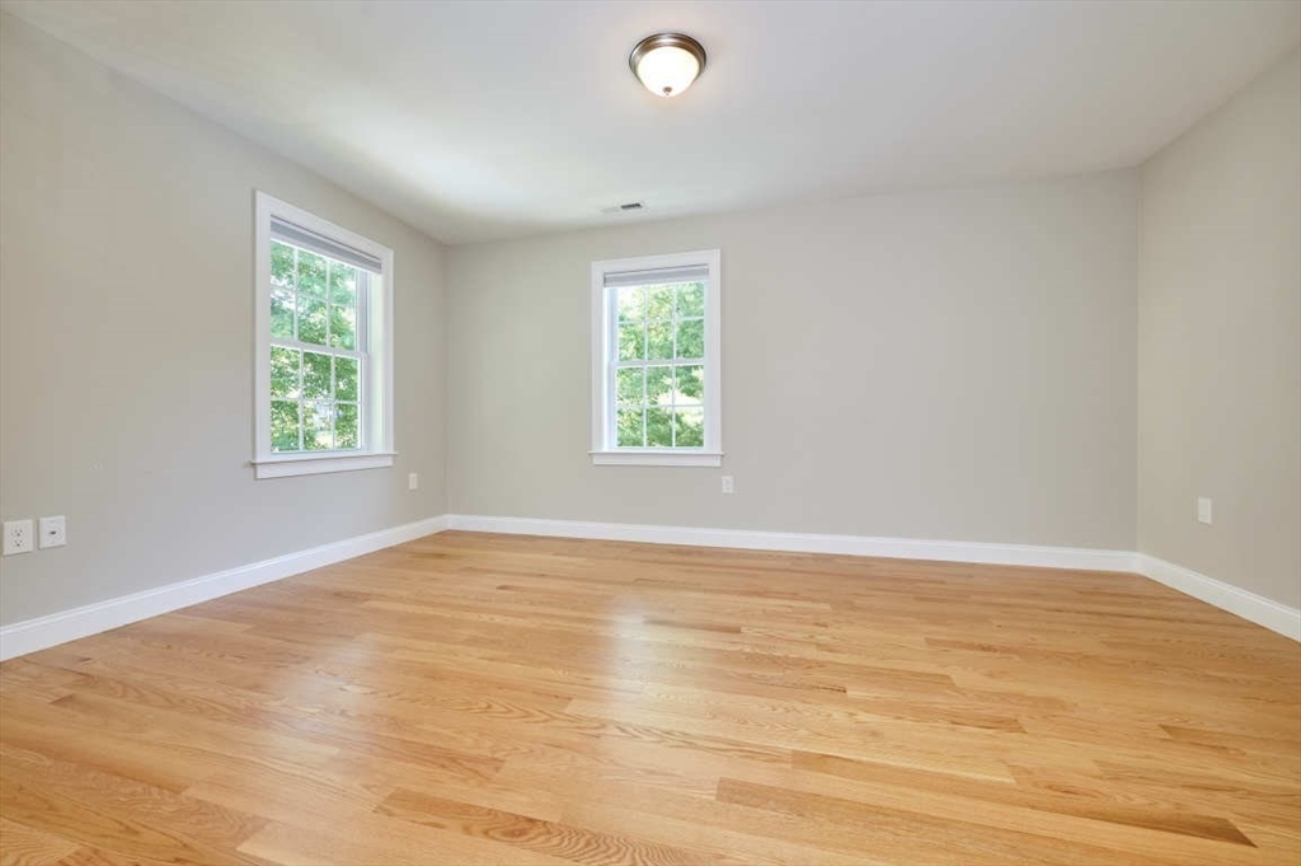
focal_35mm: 14
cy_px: 433
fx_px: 506
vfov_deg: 81.1
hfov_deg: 104.3
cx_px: 650
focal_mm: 14
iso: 400
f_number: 5.6
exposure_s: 1/100
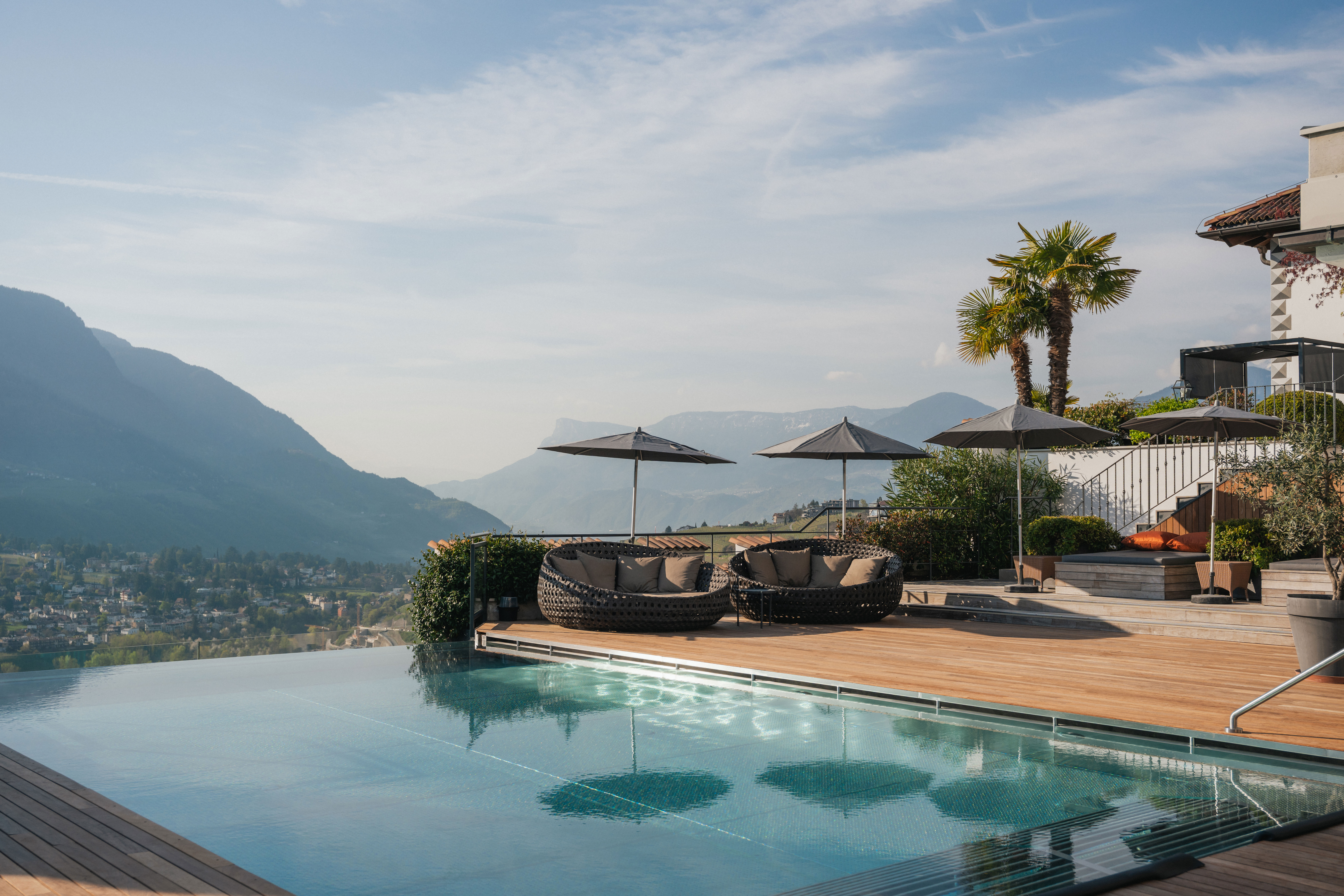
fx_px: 1333
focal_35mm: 36
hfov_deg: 53.5
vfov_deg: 37.2
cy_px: 448
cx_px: 672
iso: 100
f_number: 4
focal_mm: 35.7
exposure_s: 1/1600
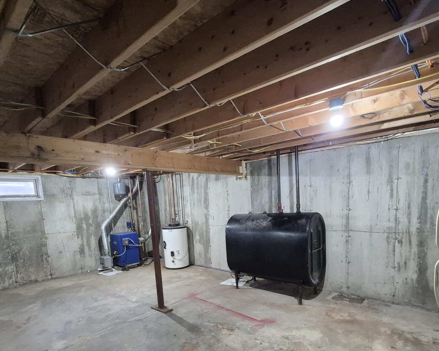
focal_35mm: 19
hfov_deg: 83.3
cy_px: 233
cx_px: 227
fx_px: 247
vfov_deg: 68.9
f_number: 2.2
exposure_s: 1/60
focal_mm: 1.74
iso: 1250
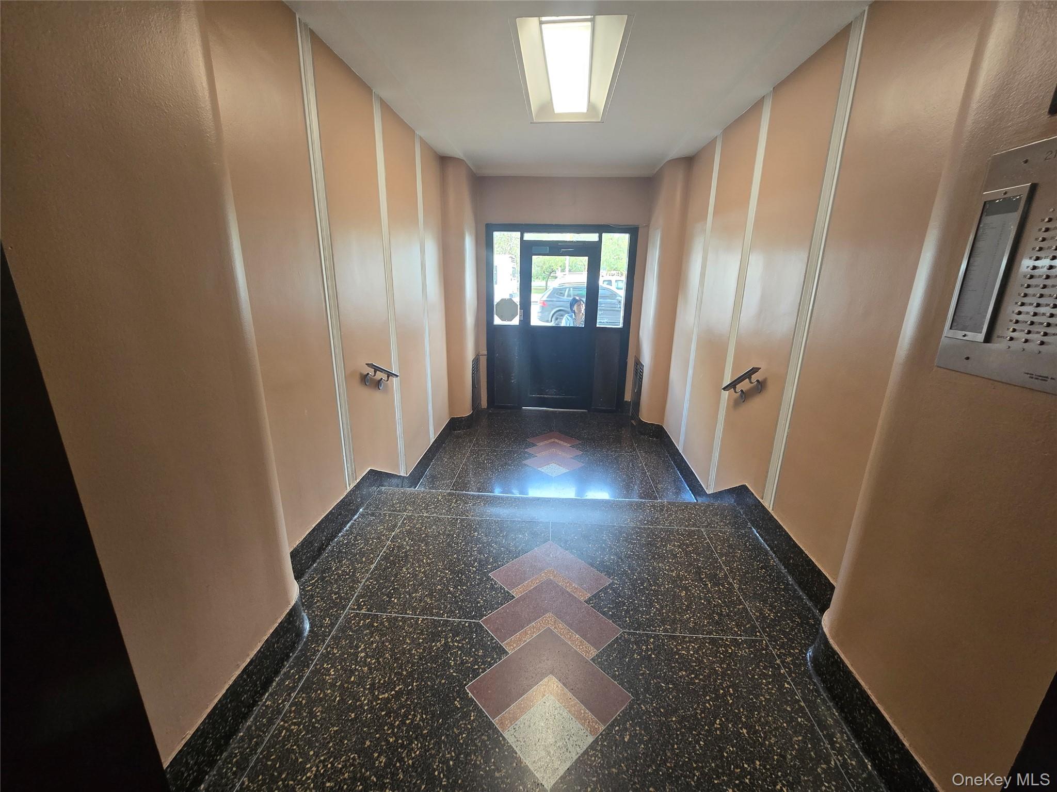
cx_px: 528
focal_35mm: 13
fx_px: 397
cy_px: 396
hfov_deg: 106.2
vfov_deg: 89.9
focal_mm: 2.2
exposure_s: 1/60
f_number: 2.2
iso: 160
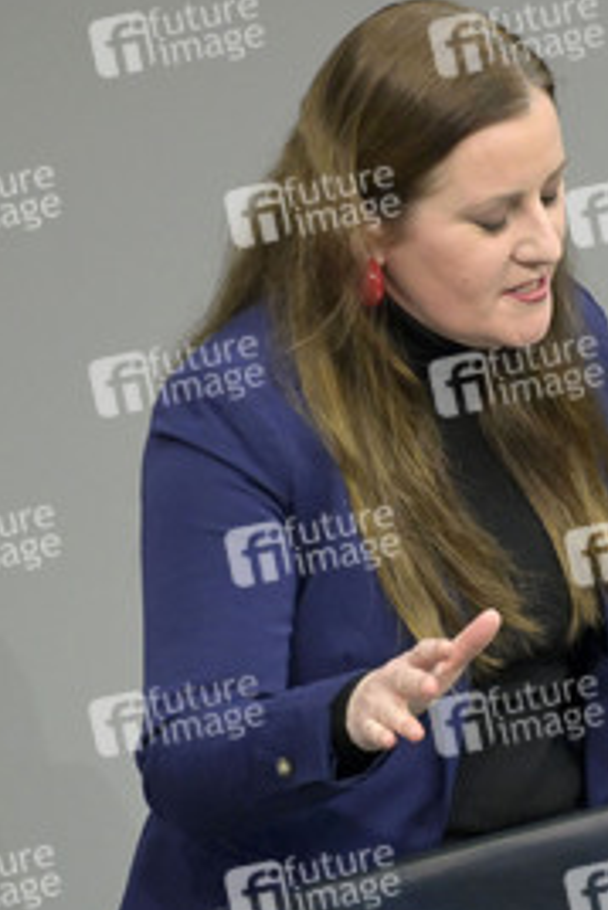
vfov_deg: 2.7
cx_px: 562
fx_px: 19556
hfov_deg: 1.8
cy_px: 462
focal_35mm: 773
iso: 8000
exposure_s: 1/500
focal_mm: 460
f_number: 5.6
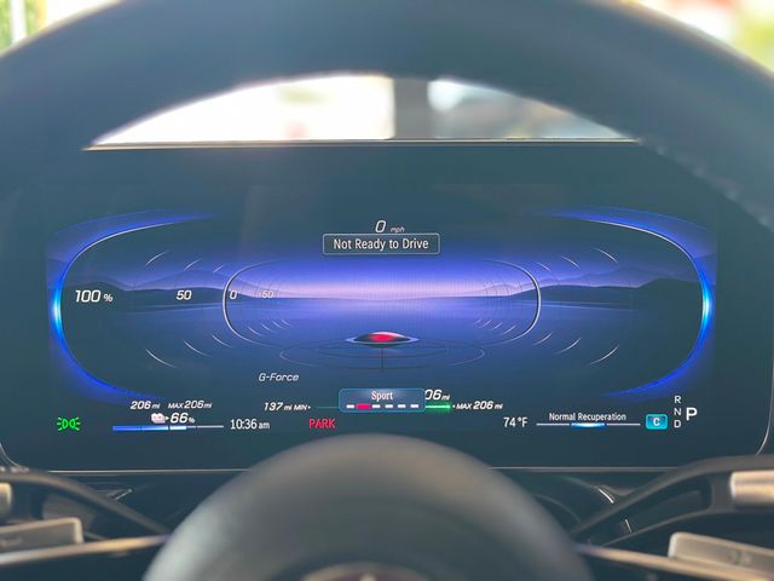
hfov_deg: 39.7
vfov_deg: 30.3
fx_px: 1073
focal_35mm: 48
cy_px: 290
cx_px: 387
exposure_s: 1/120
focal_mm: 6.86
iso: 250
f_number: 1.78
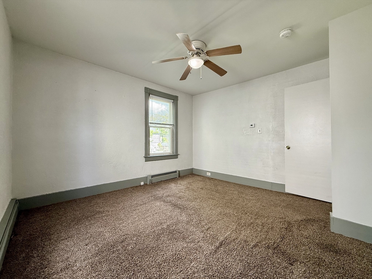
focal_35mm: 14
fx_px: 150
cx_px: 186
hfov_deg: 102.1
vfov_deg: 85.7
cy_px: 140
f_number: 2.2
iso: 250
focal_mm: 2.22
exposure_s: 1/99
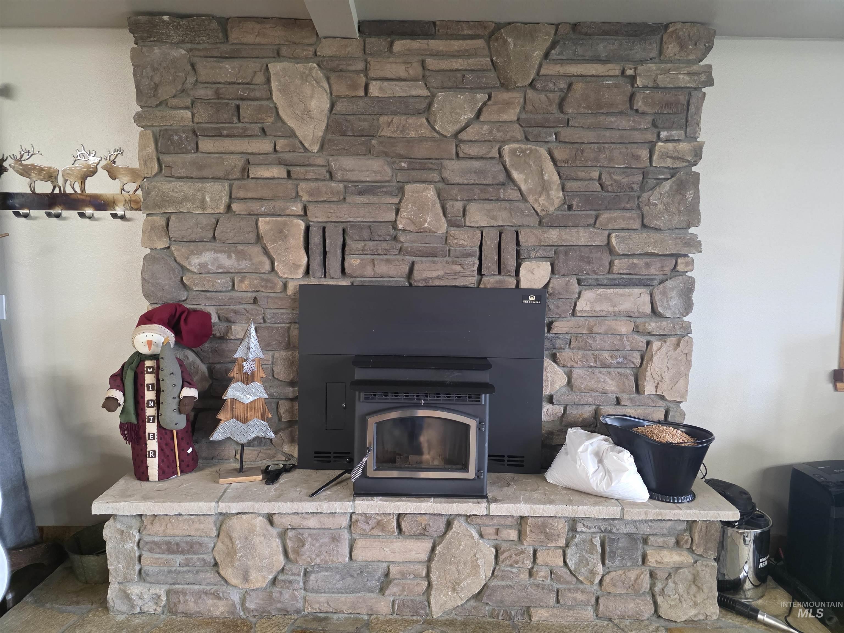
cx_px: 422
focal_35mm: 23
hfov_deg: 73.9
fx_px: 561
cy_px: 316
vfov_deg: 58.9
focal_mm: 6.3
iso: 800
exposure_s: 1/120
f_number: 1.7
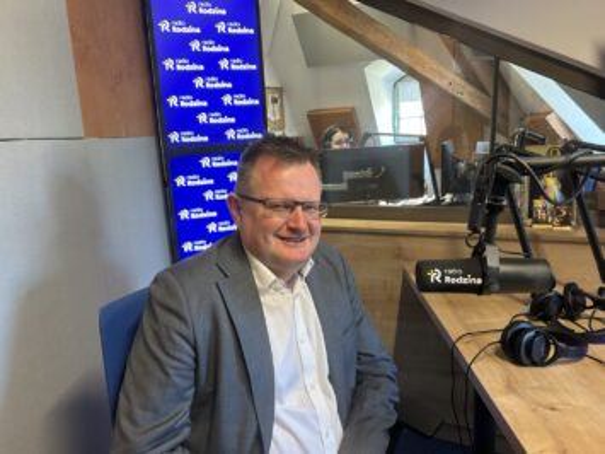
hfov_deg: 67.3
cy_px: 227
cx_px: 302
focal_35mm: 26
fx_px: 454
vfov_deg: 53.0
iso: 250
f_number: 1.5
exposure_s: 1/50
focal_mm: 5.7
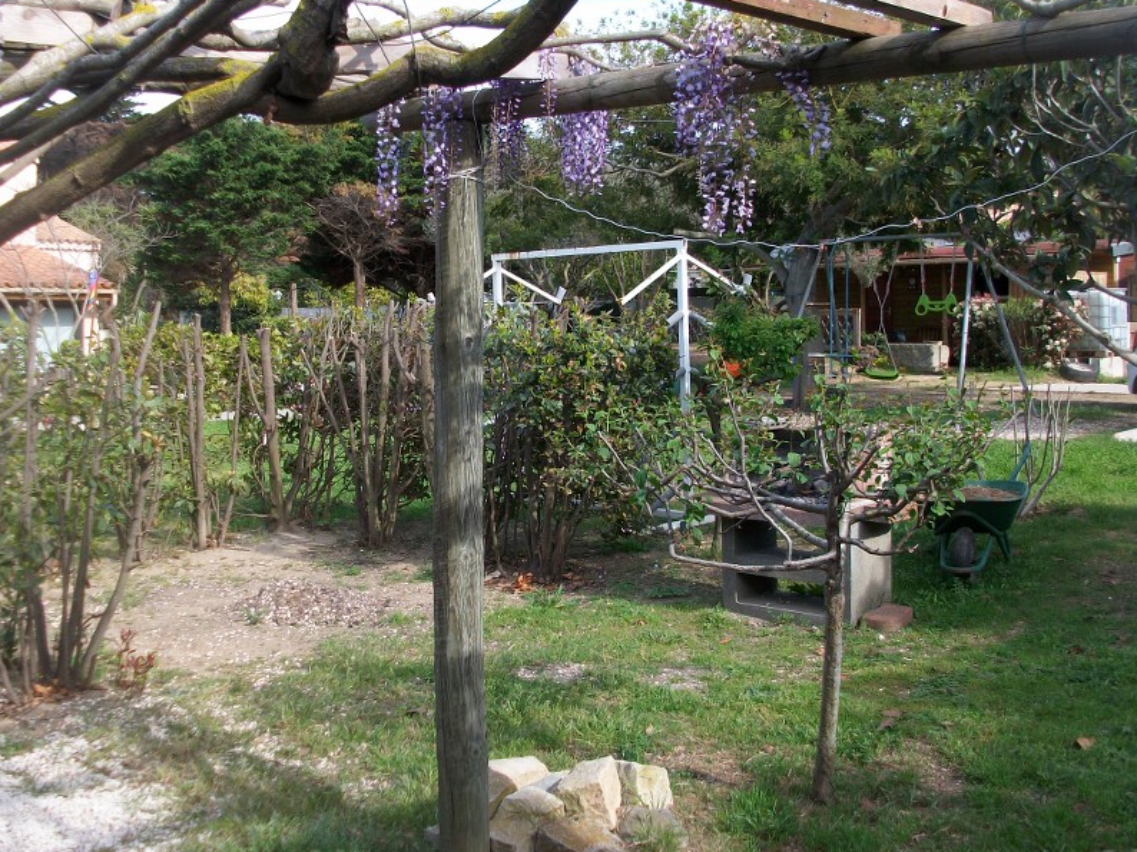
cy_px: 326
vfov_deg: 35.8
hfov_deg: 46.8
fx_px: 1313
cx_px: 534
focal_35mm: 40
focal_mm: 5.7
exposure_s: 1/390
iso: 80
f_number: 2.9
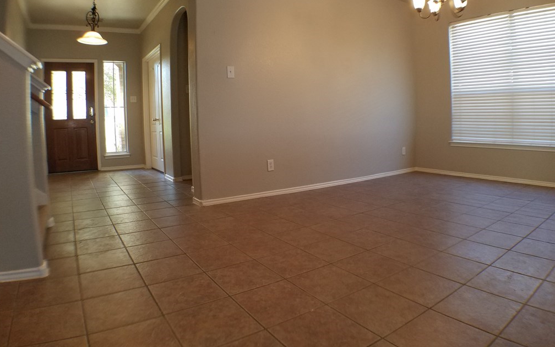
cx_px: 275
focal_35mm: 28
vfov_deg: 44.4
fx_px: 424
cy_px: 144
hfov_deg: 66.5
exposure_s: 1/60
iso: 125
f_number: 1.7
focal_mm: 4.2
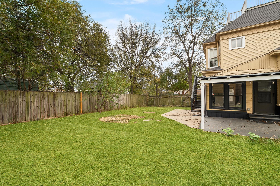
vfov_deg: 73.7
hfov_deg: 96.7
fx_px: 124
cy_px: 93
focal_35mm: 16
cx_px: 140
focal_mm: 16
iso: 125
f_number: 8
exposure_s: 1/60
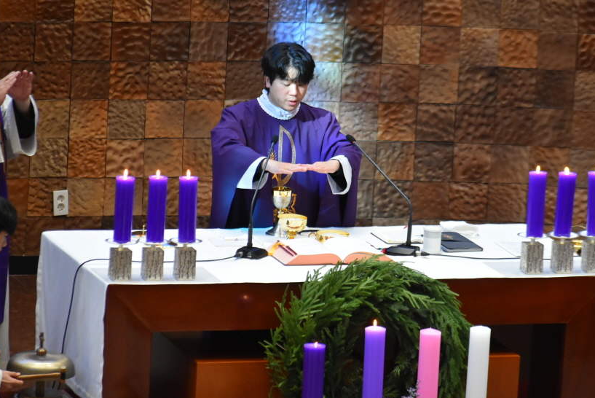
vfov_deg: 4.8
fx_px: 4707
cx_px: 322
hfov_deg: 7.2
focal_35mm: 285
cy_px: 168
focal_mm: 155
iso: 1800
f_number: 5
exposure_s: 1/125
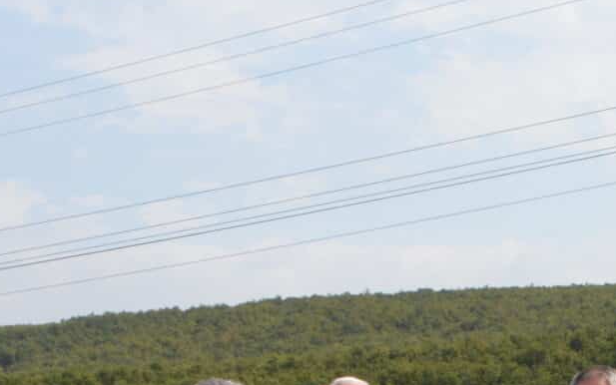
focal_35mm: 114
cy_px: 328
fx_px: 1914
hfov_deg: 18.0
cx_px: 87
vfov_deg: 11.4
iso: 100
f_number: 9
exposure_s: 1/200
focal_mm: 18
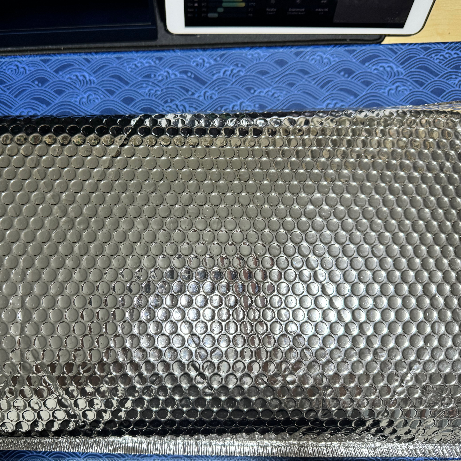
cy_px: 230
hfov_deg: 55.2
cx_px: 185
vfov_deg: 55.6
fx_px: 437
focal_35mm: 29
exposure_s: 1/50
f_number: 1.78
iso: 160
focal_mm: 6.86
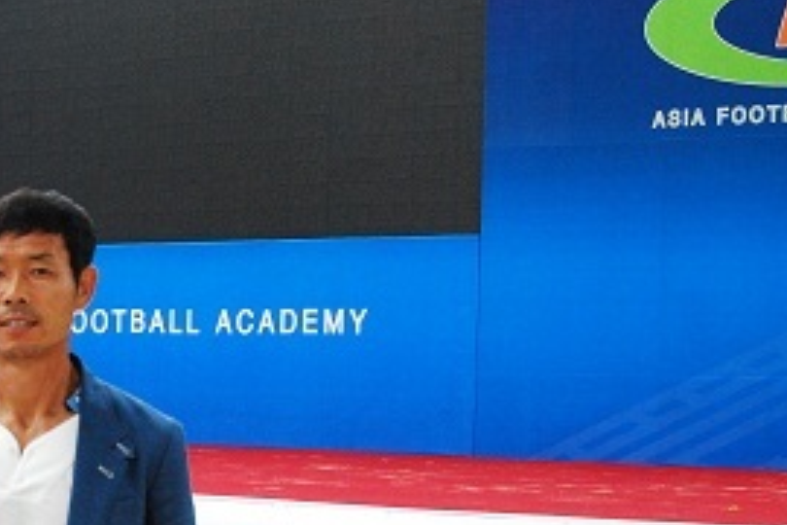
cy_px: 423
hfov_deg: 22.4
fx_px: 1945
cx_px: 90
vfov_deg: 15.3
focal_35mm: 89
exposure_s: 1/320
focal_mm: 32
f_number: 9
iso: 1600
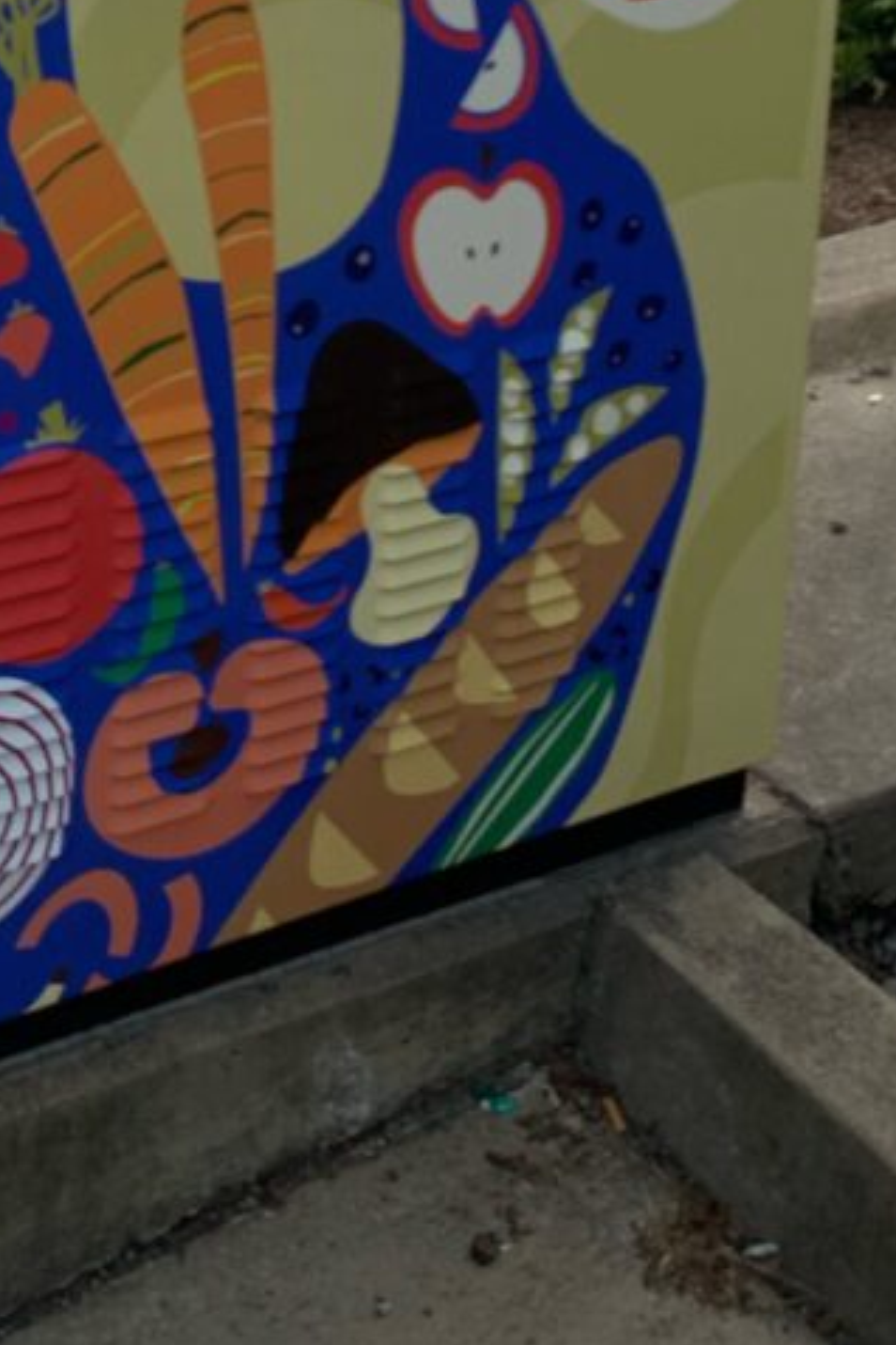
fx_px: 2165
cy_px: 6
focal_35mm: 58
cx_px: 39
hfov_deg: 22.6
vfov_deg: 31.9
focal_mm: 4.25
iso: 25
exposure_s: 1/3788
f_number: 1.8
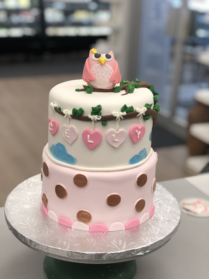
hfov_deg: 25.7
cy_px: 140
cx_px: 104
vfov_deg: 33.8
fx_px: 459
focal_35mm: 57
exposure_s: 1/30
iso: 32
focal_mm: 6.6
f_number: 2.8
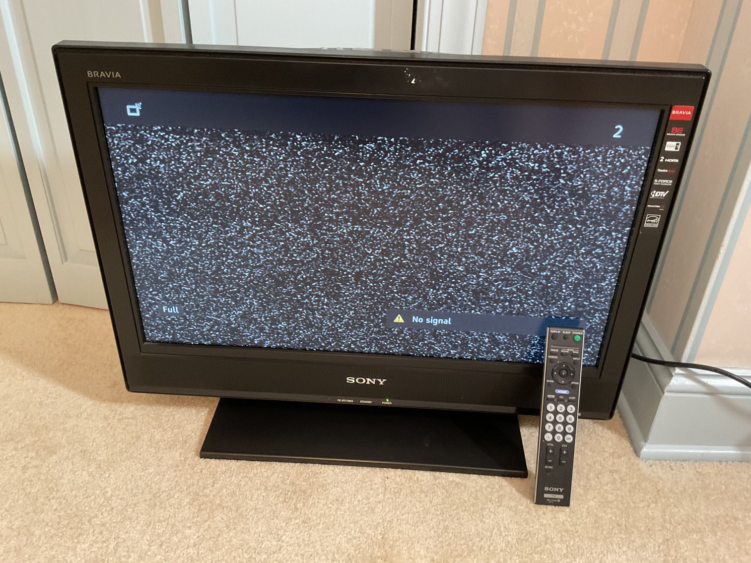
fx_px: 629
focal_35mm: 29
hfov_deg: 61.7
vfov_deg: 48.2
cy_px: 282
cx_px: 376
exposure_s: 1/30
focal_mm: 3
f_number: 1.8
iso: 320
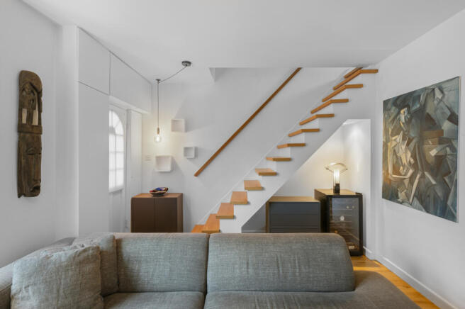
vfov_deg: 71.9
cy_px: 154
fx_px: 213
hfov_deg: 95.0
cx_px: 232
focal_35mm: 16
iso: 200
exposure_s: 5
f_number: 16
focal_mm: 16.5
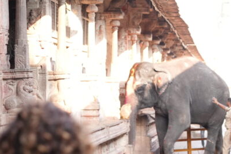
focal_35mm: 129
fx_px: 828
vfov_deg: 10.6
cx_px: 148
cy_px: 37
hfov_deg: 15.9
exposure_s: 1/3200
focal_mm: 50
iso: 2500
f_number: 2.5
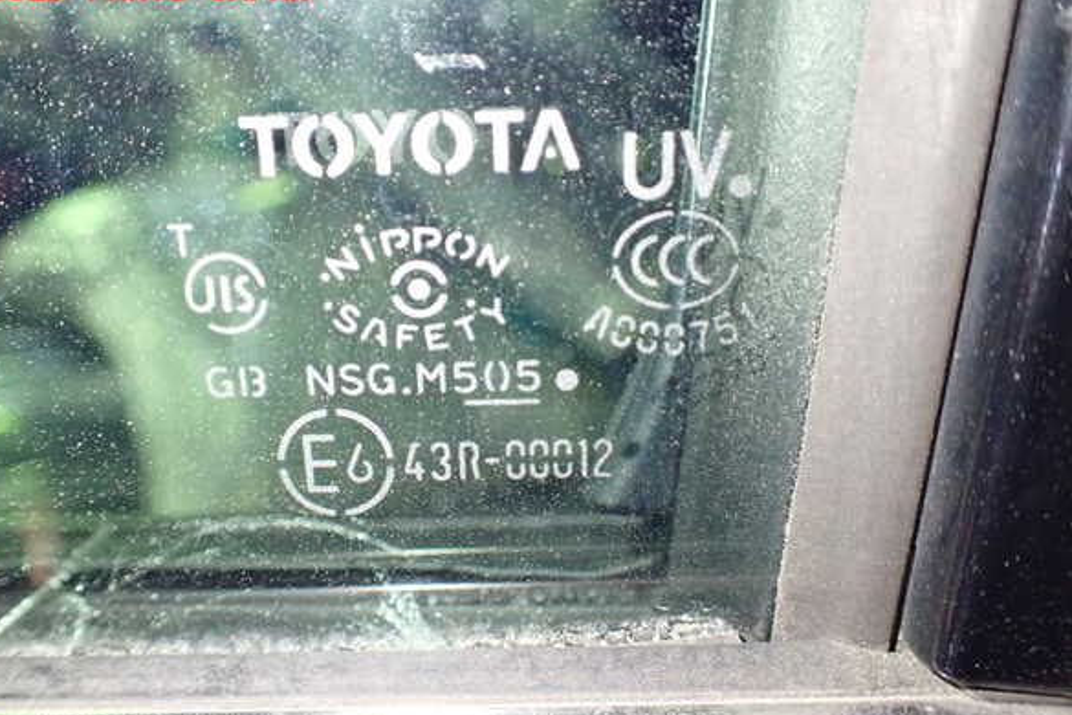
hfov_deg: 58.7
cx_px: 526
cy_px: 378
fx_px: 953
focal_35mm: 32
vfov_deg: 41.1
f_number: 2.3
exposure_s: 1/40
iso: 800
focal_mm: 5.4
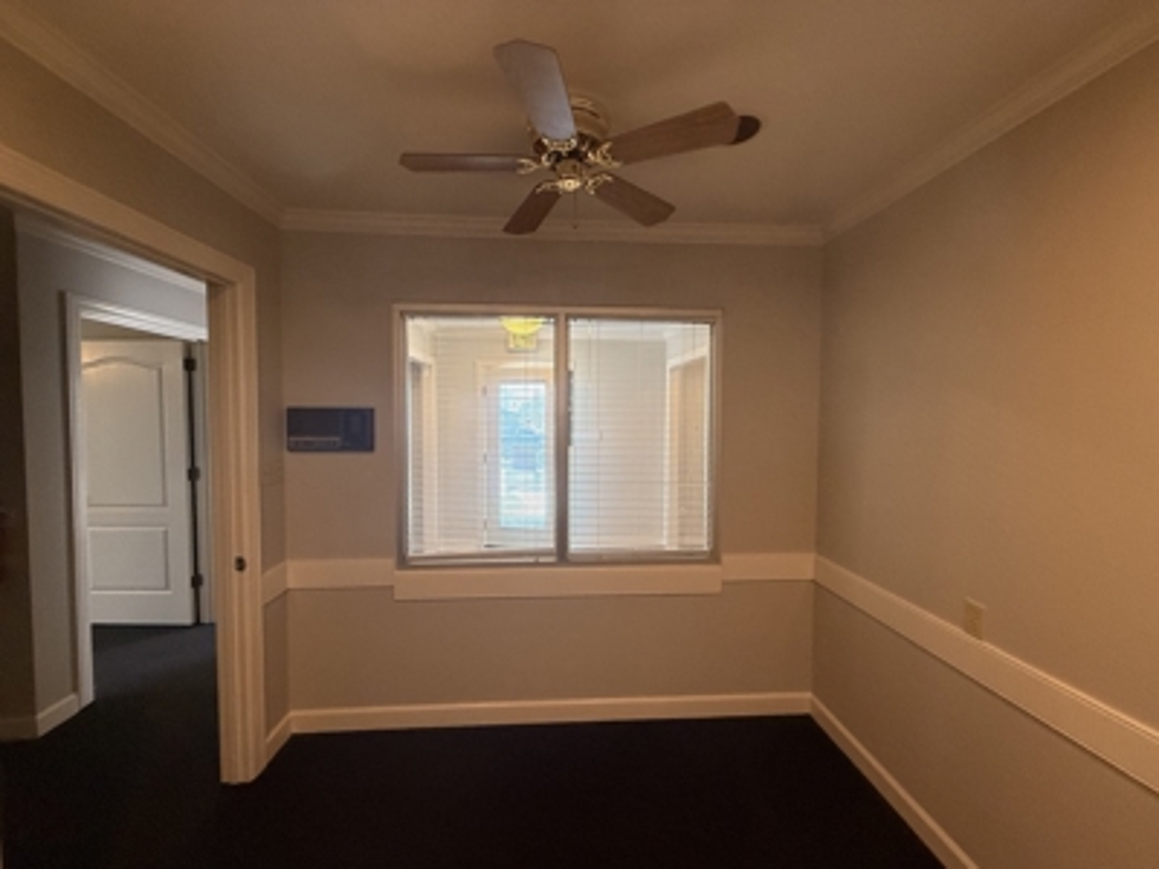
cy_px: 434
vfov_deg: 85.7
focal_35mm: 14
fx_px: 469
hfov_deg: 102.1
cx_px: 580
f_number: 2.2
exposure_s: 1/120
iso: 320
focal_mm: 2.22
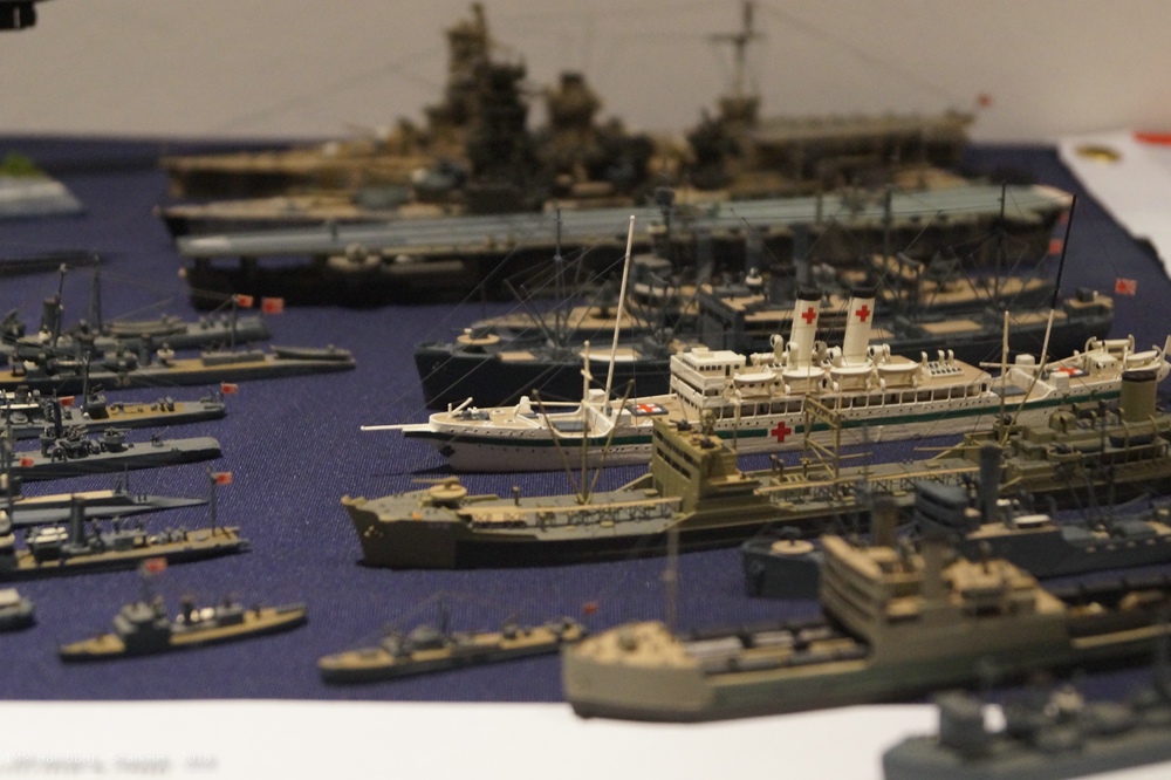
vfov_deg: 18.2
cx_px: 586
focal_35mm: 75
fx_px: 2439
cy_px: 390
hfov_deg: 27.0
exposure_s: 1/25
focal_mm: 50
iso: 3200
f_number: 5.6
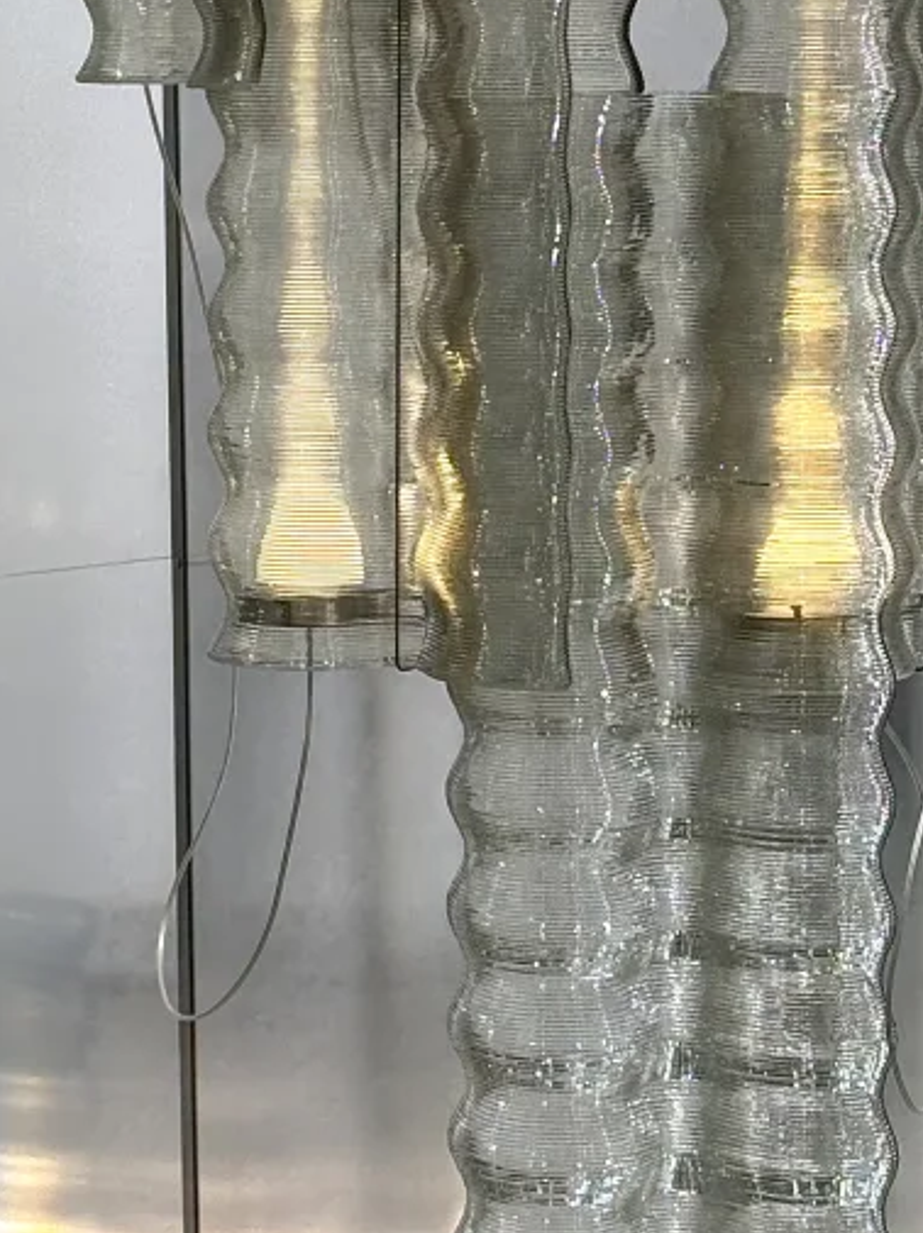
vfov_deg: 14.3
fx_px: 4877
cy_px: 266
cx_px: 7
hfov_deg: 10.7
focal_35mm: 137
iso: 50
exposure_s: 1/121
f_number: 1.78
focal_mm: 6.76
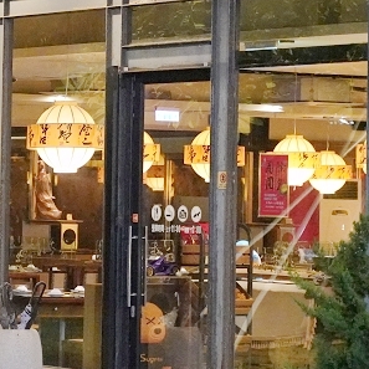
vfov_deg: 8.8
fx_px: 2400
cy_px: 123
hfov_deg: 8.7
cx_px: -70
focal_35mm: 199
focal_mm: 58
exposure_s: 1/160
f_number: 2.8
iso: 10000
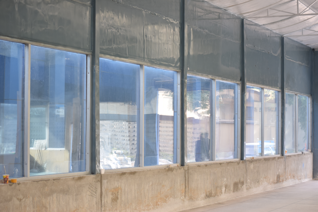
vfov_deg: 16.6
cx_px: 159
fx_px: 729
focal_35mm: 82
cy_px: 106
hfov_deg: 24.6
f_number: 4.5
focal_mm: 55
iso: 400
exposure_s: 1/100
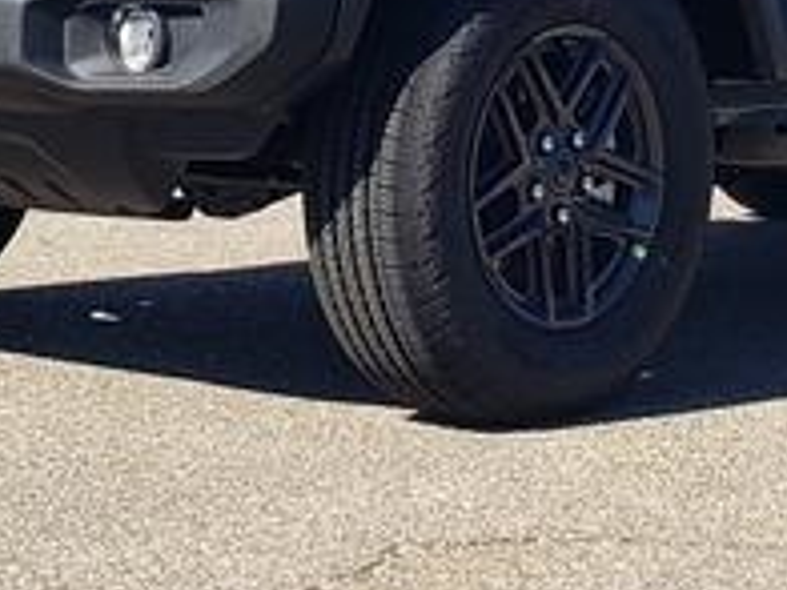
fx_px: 1932
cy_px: -128
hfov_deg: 22.9
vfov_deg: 16.6
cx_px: 546
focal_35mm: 85
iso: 50
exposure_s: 1/947
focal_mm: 4.3
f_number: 2.4
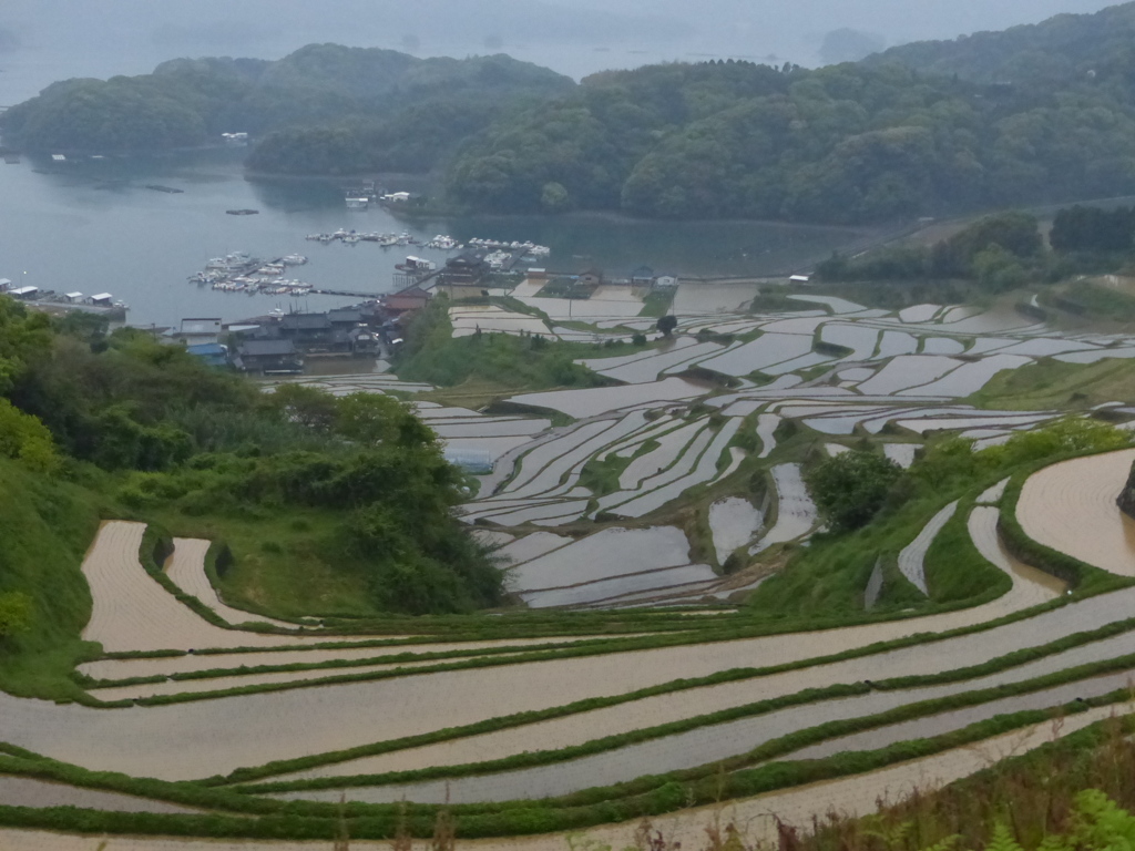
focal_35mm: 54
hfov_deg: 35.5
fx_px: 1771
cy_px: 426
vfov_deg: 27.0
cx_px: 568
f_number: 2.8
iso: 800
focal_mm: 9.8
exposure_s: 1/100
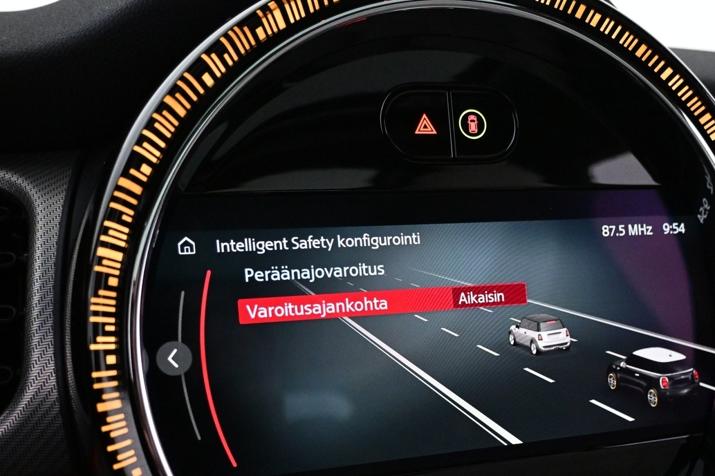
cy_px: 352
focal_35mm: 47
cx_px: 470
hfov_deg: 41.4
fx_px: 933
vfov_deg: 28.3
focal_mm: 20
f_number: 3.8
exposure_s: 1/125
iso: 4000
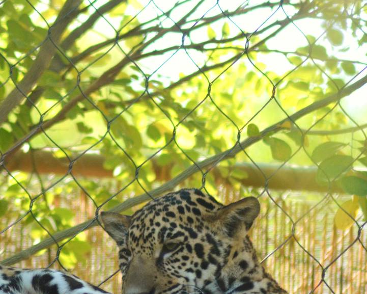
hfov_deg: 2.6
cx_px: 57
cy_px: 228
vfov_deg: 2.1
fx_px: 8126
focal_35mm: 748
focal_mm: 240
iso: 720
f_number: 5
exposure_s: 1/1000
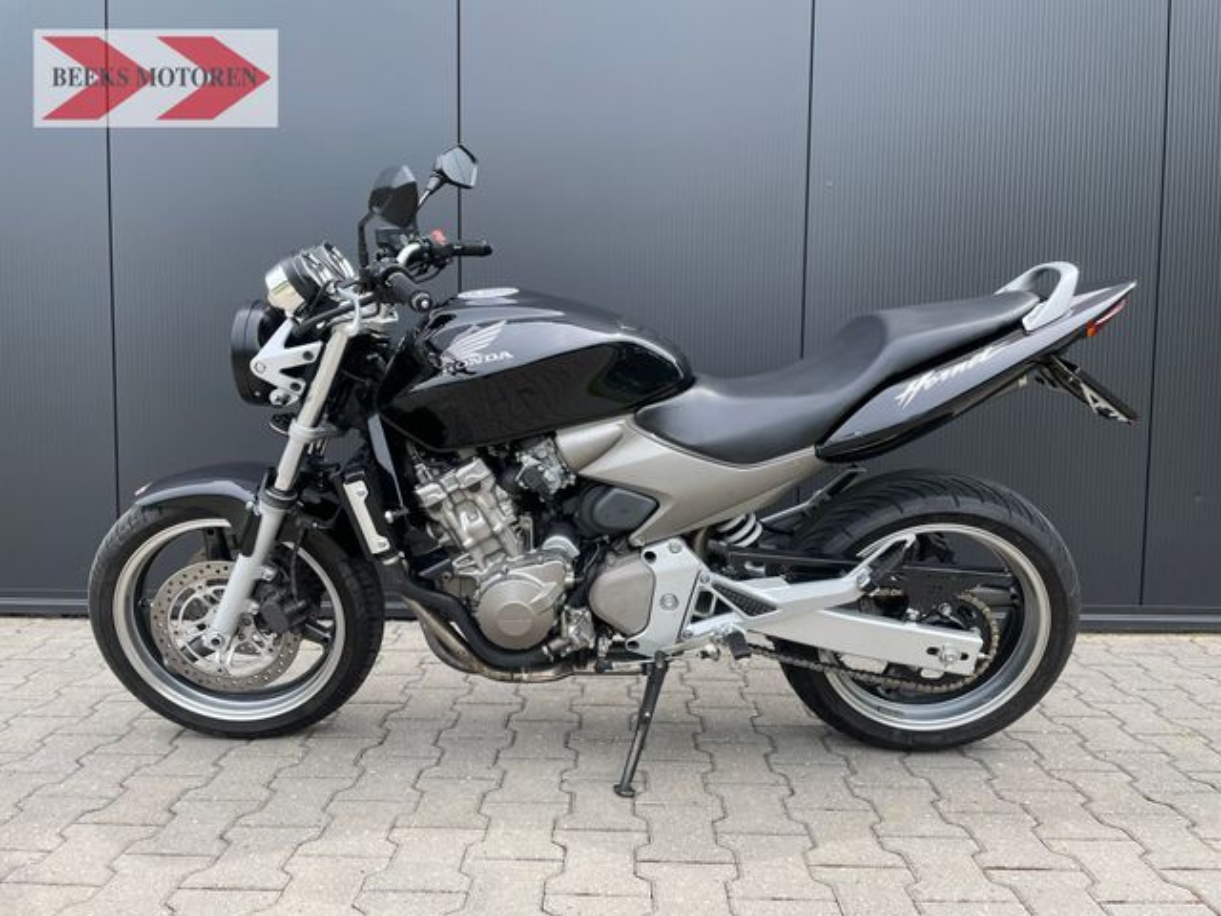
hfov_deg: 67.3
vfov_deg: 53.1
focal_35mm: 26
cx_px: 610
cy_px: 458
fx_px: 917
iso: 32
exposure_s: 1/716
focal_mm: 4.2
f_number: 1.6
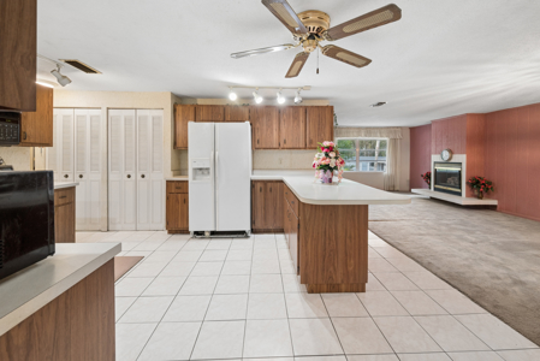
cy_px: 180
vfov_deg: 81.3
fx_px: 210
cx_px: 270
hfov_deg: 104.2
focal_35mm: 14
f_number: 8
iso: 400
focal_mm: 14
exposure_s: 1/20
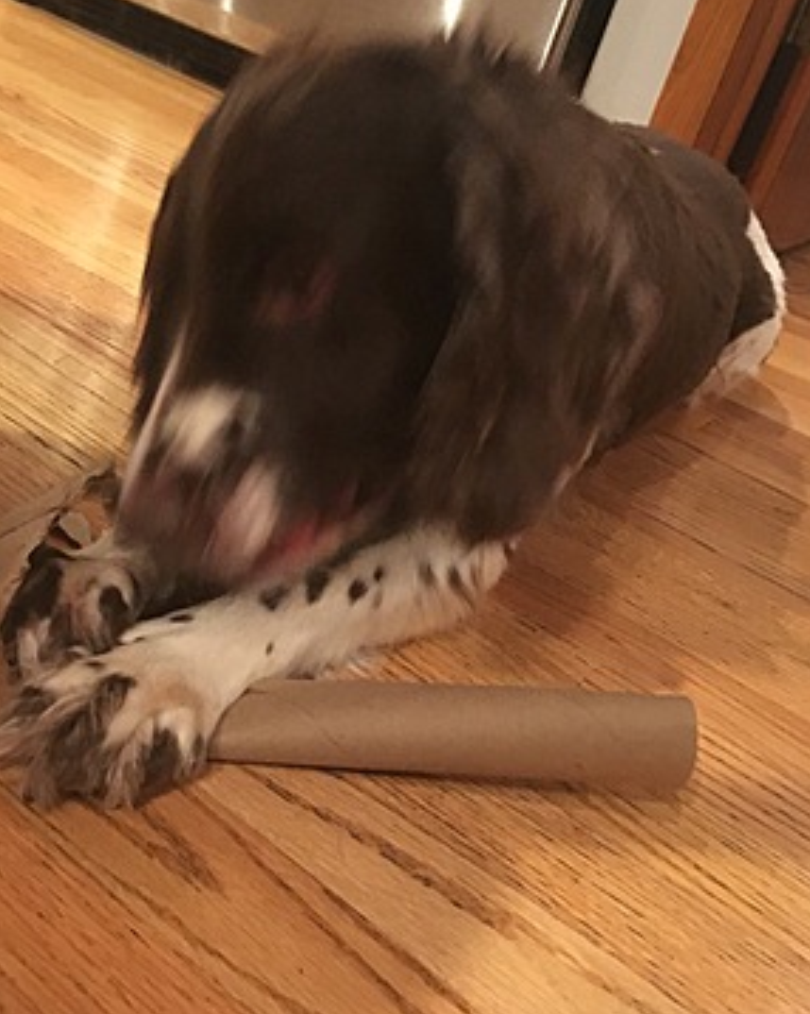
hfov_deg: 39.0
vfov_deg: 47.9
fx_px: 1140
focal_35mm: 38
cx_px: 326
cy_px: 476
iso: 320
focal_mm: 4.15
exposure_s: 1/15
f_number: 2.2
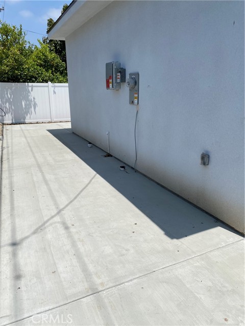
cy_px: 163
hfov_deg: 53.1
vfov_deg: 67.3
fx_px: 245
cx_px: 122
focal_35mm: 26
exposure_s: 1/5025
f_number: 1.8
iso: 32
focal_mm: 4.25
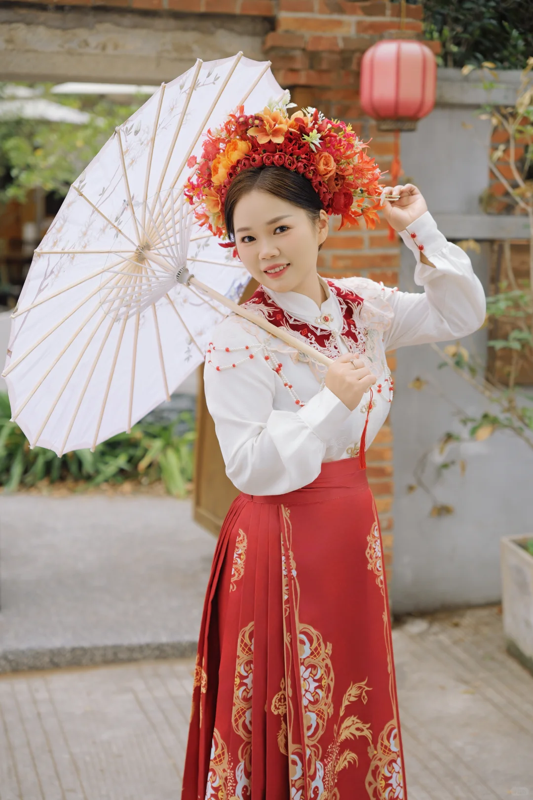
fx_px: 1266
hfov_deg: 23.8
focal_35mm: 57
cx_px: 266
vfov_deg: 35.1
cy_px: 400
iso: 200
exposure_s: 1/320
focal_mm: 57
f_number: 2.8
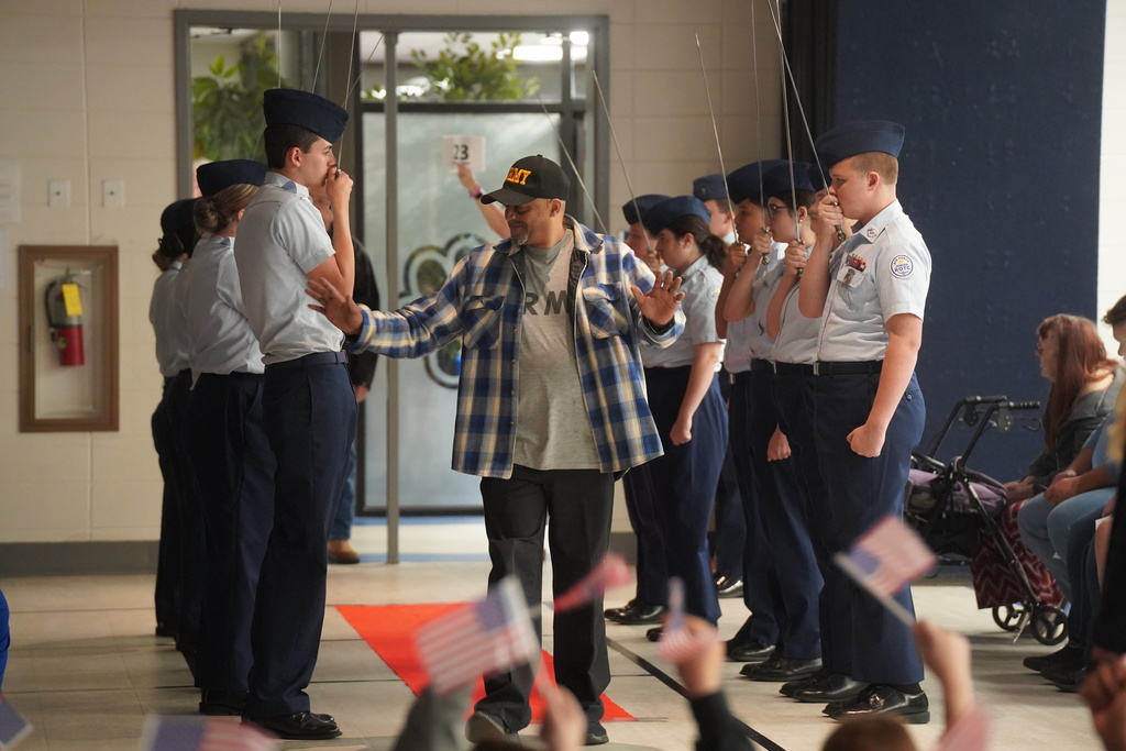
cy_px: 376
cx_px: 563
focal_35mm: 142
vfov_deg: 9.7
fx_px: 4442
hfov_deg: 14.4
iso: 6400
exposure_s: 1/160
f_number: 4
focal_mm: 142
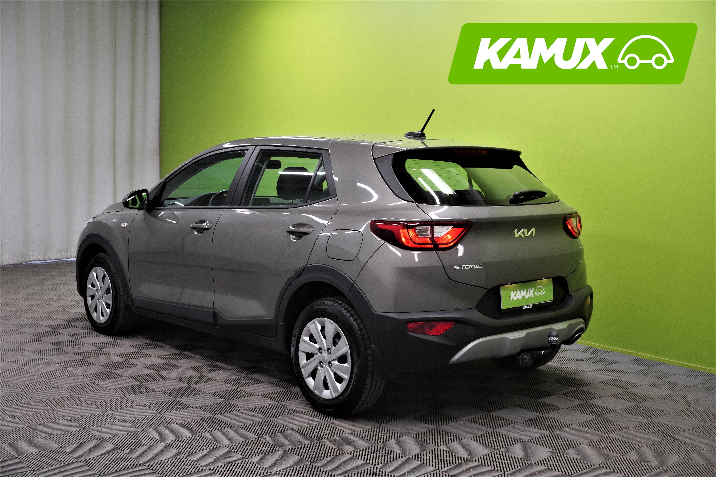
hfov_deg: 46.4
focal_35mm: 42
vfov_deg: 31.9
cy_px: 238
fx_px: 835
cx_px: 358
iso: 320
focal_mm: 28
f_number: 9
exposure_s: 1/13
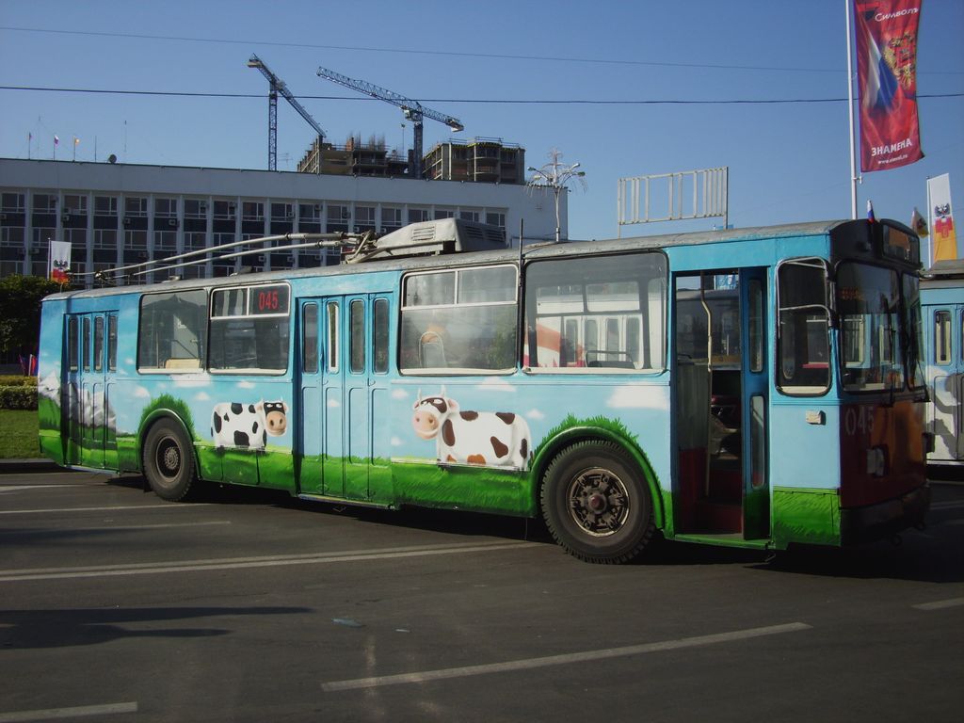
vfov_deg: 41.8
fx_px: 947
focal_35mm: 34
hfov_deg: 54.0
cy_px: 362
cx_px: 482
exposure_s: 1/320
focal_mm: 5.7
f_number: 5.6
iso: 80
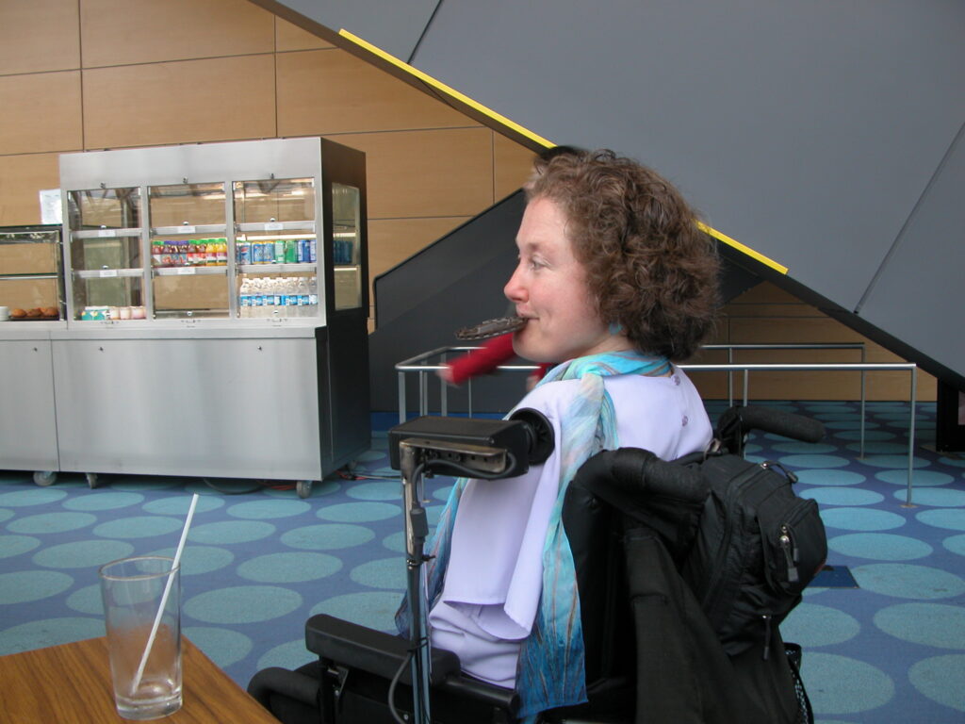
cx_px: 482
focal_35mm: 34
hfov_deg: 54.0
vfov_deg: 41.8
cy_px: 362
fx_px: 948
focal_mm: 8.9
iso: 100
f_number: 2.8
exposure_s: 1/37.7
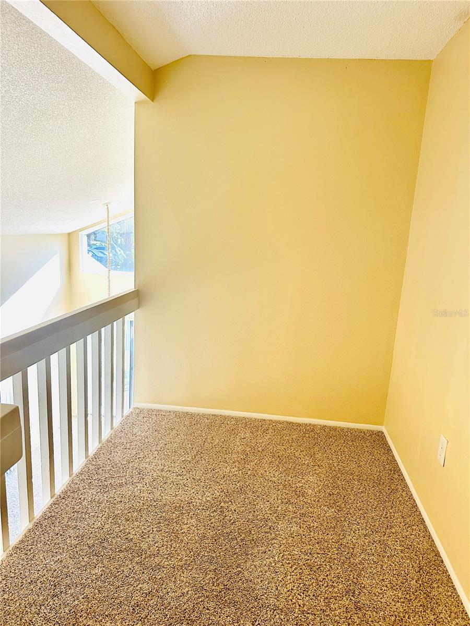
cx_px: 235
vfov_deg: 71.6
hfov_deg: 56.8
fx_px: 434
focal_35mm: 24
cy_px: 313
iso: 200
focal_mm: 6.86
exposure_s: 1/120
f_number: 1.78
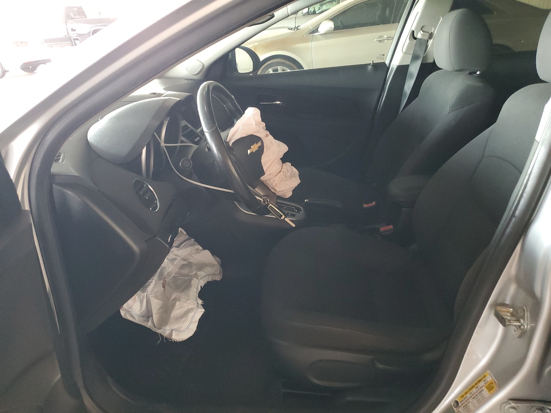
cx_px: 276
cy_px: 206
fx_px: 414
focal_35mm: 26
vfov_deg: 53.1
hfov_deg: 67.3
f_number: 1.5
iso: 366
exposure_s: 1/60.2
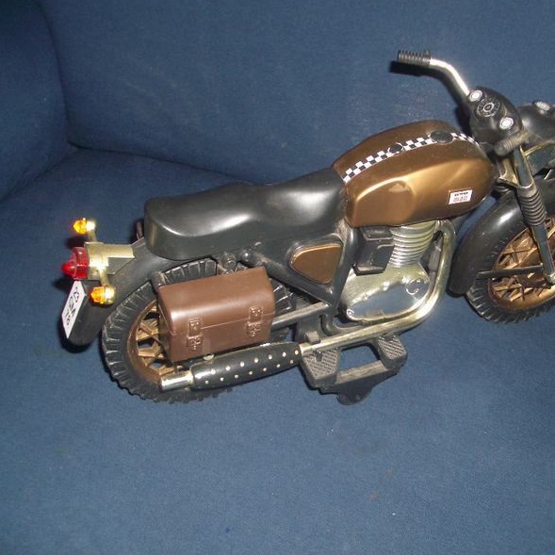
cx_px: 333
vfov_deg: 40.0
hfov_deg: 39.9
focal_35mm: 42
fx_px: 762
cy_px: 273
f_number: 2.6
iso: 100
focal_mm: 5.8
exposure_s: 1/60
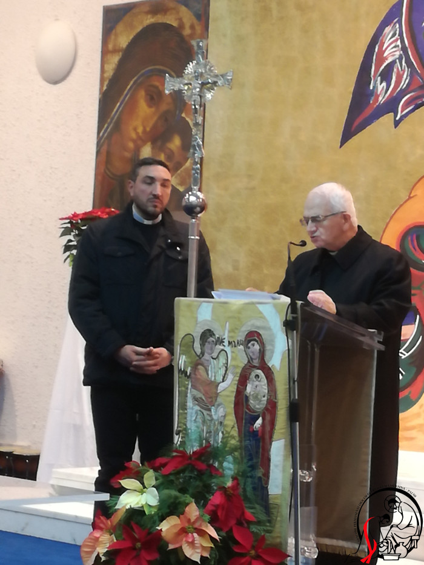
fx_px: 1763
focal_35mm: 108
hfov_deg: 13.7
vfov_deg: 18.2
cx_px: 212
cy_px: 282
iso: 200
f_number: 2
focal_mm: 3.79
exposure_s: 1/33.3
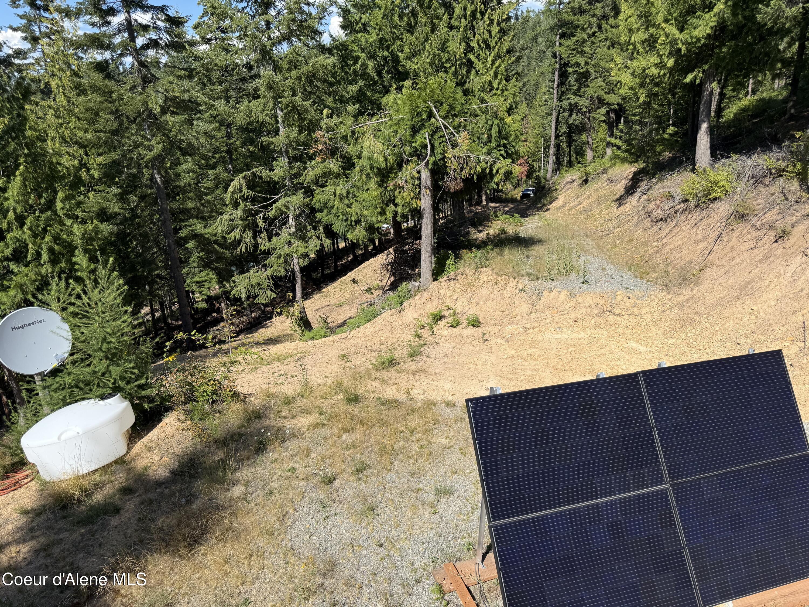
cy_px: 304
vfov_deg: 56.8
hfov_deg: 71.6
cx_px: 404
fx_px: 561
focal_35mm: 24
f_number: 1.78
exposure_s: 1/4405
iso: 80
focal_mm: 6.76
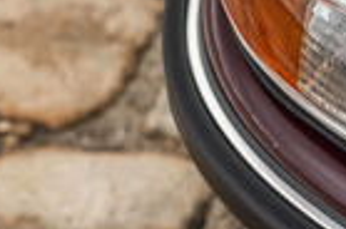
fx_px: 2647
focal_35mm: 276
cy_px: 50
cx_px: 523
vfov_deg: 5.0
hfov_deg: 7.4
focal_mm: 50
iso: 160
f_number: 4
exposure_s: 1/100
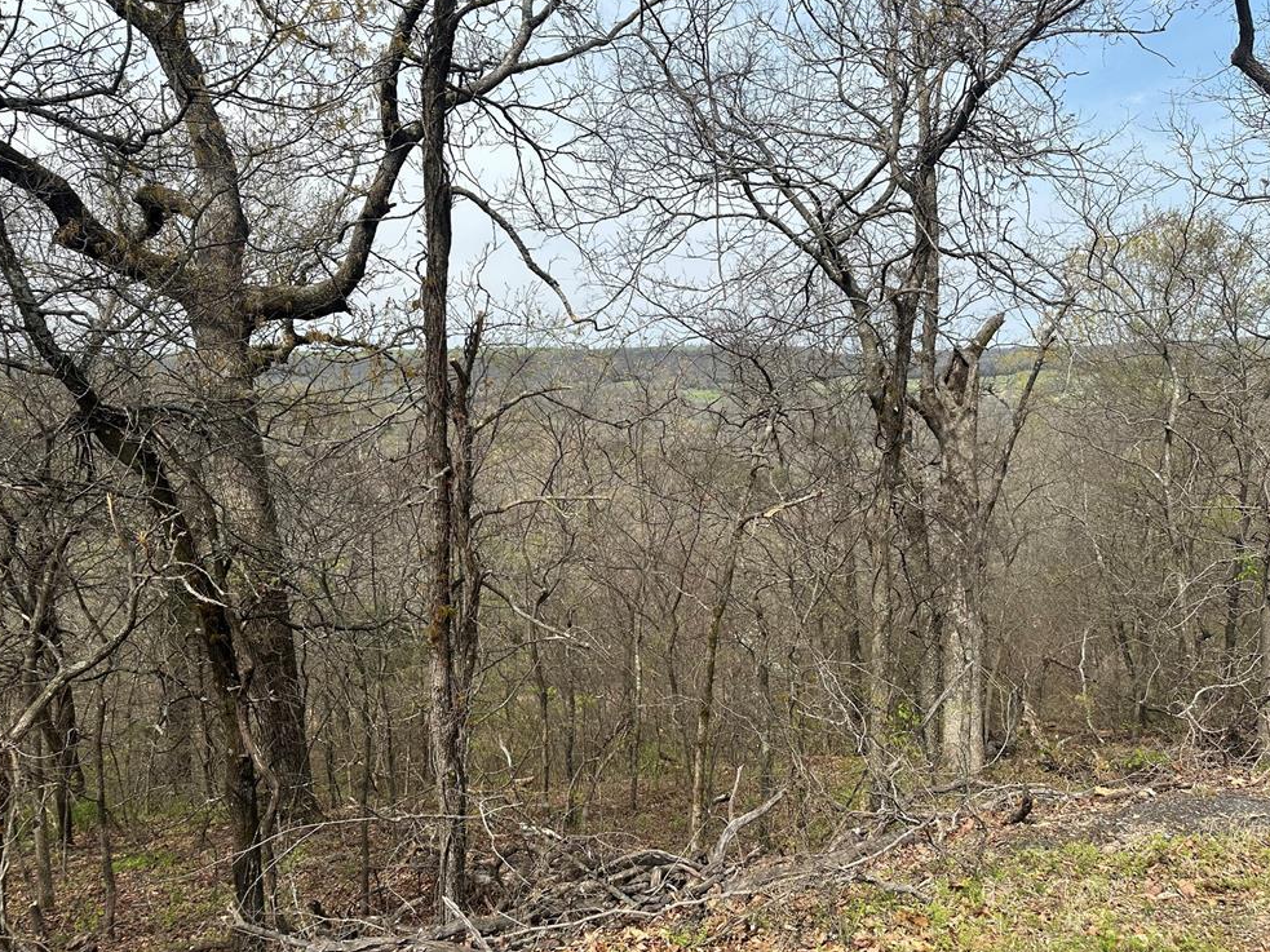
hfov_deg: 69.4
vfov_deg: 54.9
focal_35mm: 25
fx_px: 917
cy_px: 481
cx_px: 624
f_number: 1.78
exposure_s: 1/3247
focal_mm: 6.86
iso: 80
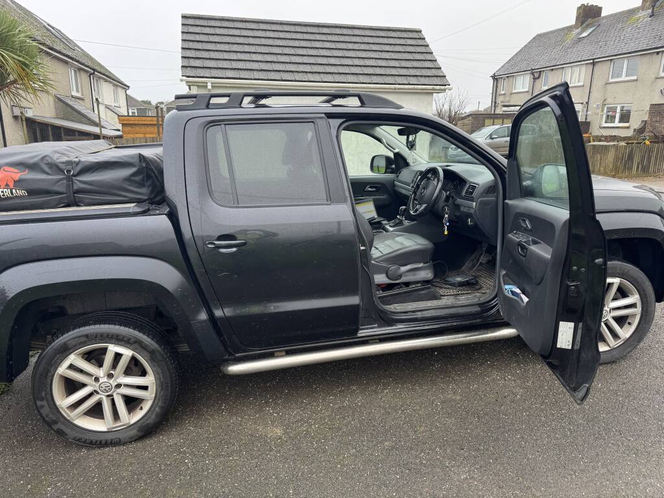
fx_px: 460
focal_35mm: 24
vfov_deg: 56.8
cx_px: 332
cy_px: 249
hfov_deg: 71.6
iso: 80
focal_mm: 6.76
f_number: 1.78
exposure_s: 1/121
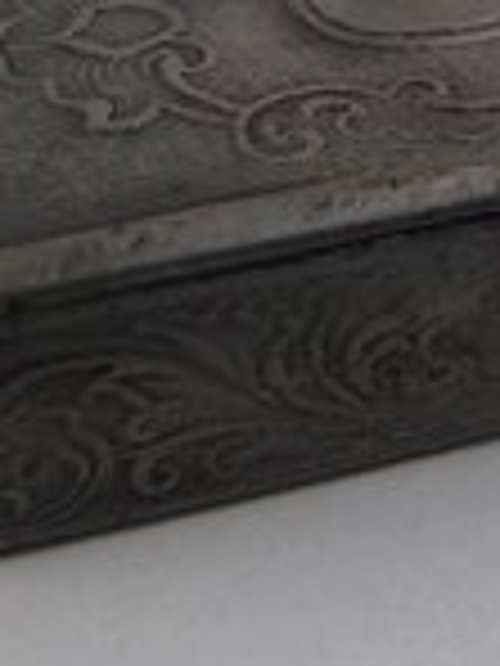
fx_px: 1656
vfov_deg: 22.5
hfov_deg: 16.9
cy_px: 137
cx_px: 448
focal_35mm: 86
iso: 200
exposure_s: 1/160
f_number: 4.7
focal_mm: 6.64
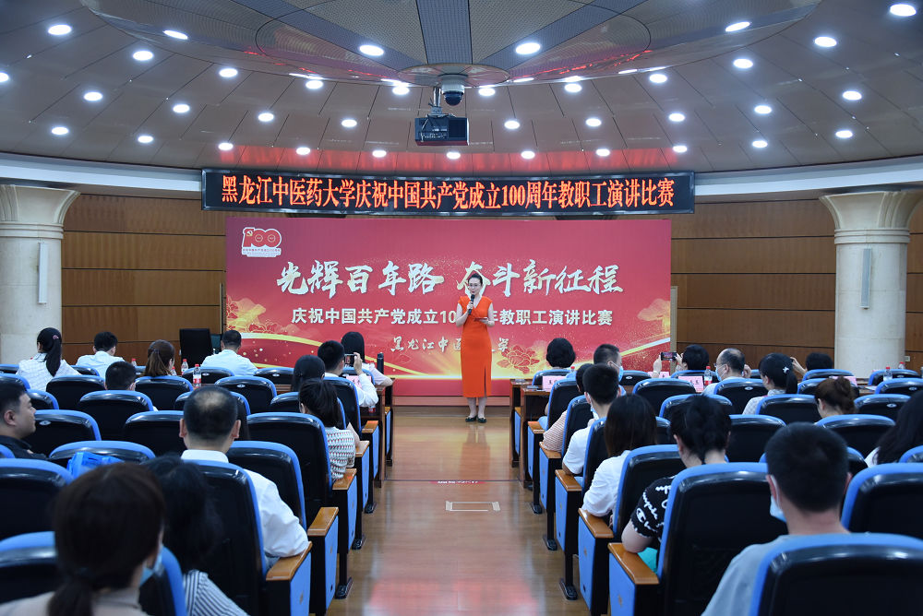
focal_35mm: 38
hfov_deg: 50.7
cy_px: 308
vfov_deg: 35.1
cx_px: 462
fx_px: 975
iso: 2000
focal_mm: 38
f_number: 4
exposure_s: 1/250
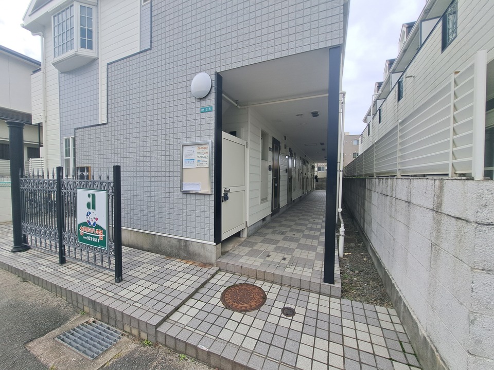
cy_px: 185
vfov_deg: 89.9
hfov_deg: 106.2
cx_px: 247
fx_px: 186
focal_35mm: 13
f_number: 2.2
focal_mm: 1.74
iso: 50
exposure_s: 1/717
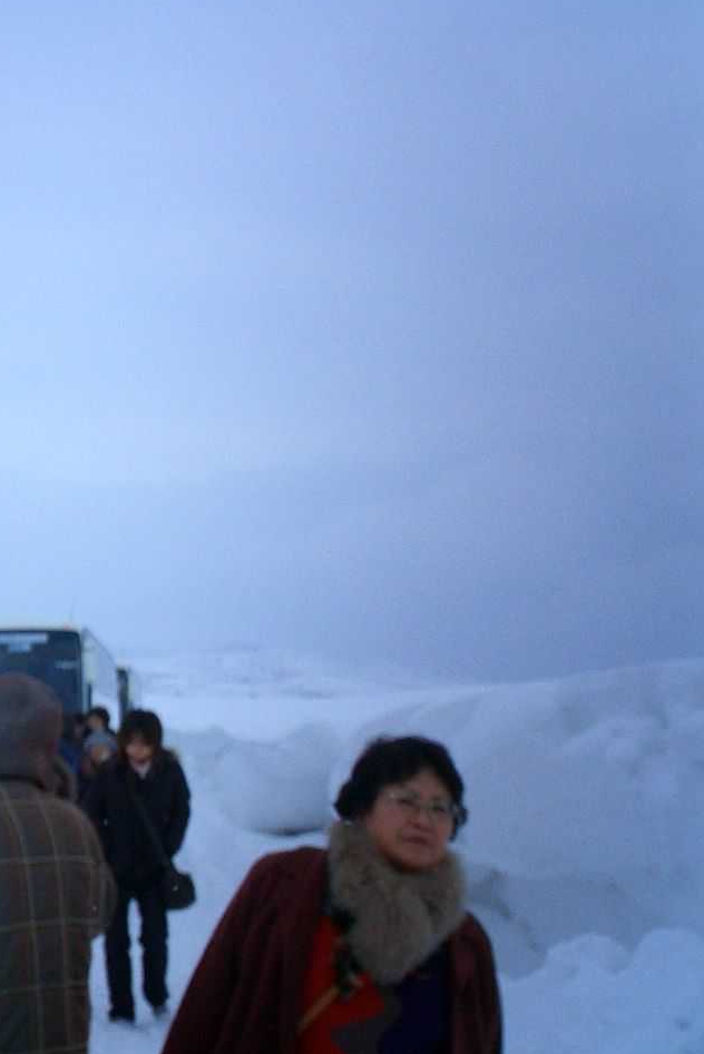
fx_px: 1524
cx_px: 10
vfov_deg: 38.2
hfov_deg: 24.9
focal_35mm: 52
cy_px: 524
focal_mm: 5.6
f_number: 3.5
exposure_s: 1/1250
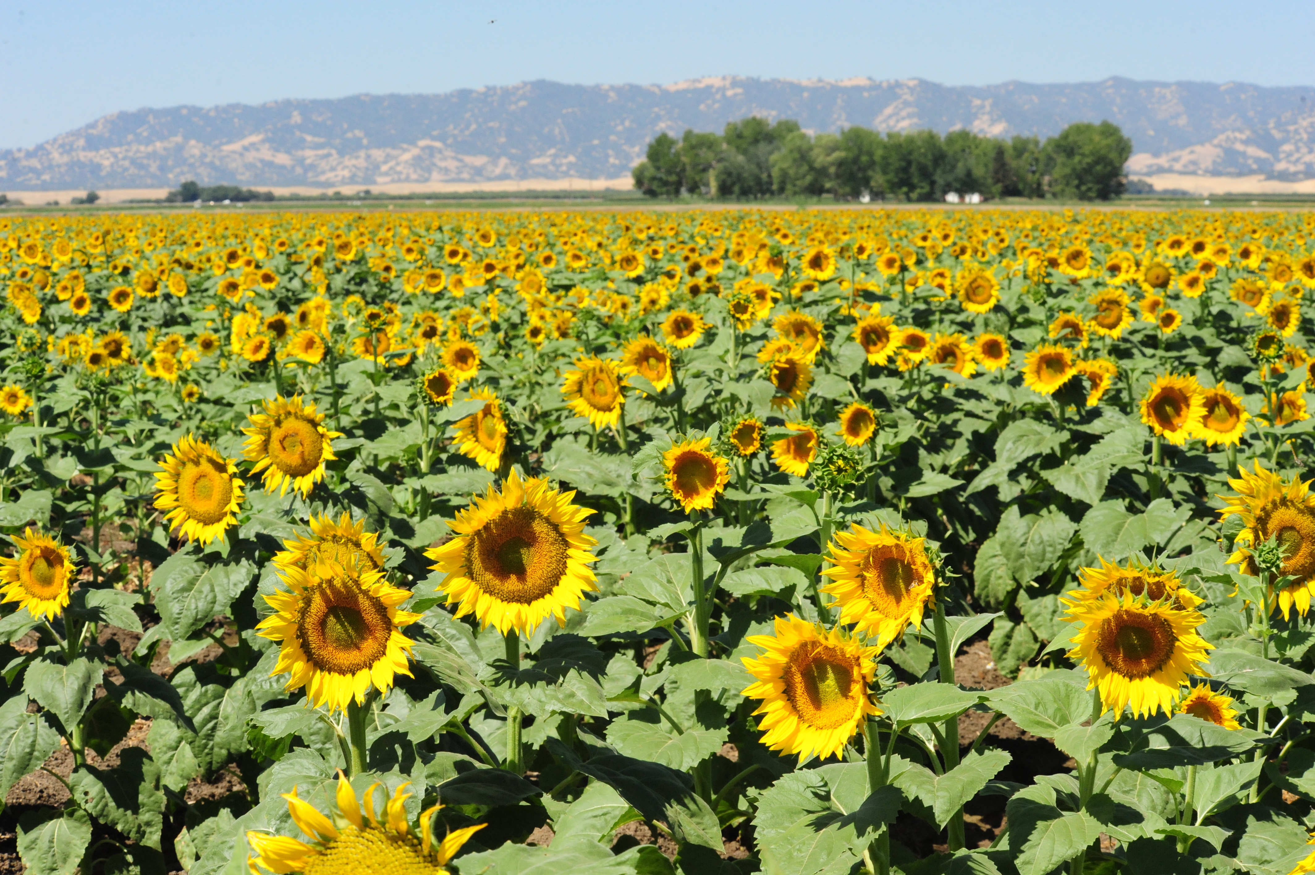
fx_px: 2920
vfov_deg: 17.0
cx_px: 658
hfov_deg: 25.4
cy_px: 438
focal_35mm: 80
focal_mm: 80
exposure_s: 1/1600
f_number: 20
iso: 3200
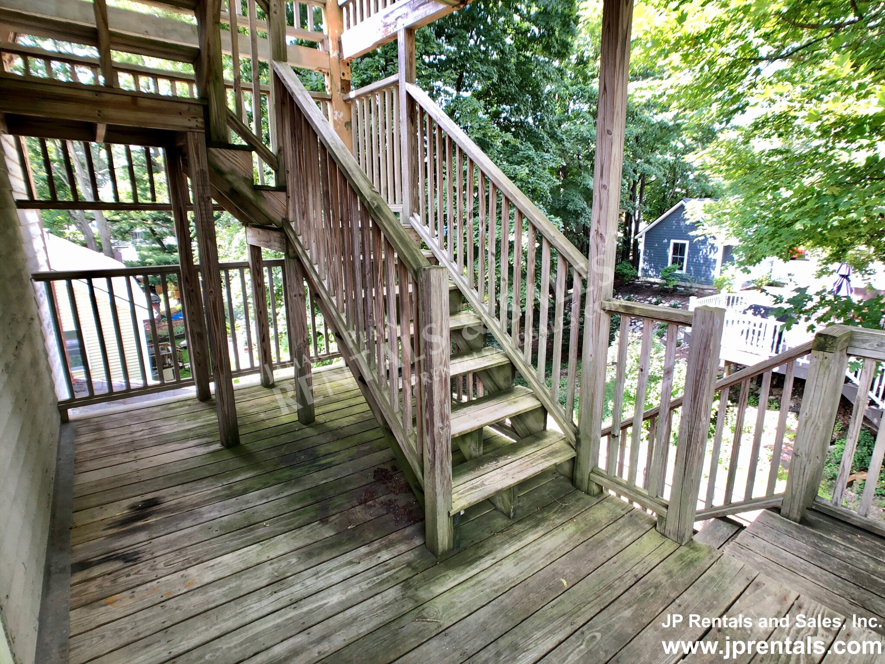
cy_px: 332
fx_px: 716
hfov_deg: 63.4
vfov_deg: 49.7
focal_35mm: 28
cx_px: 442
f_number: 1.8
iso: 40
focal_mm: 3.99
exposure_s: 1/120
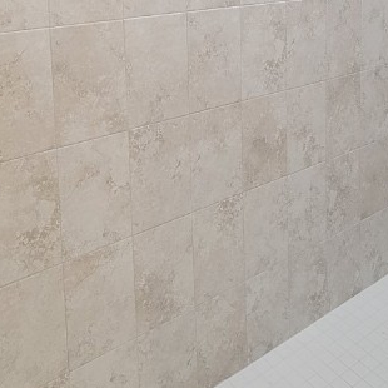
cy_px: 20
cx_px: 204
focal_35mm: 38
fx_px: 482
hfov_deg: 43.8
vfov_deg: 39.7
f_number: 2.2
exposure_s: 1/60
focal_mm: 2.2
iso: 400
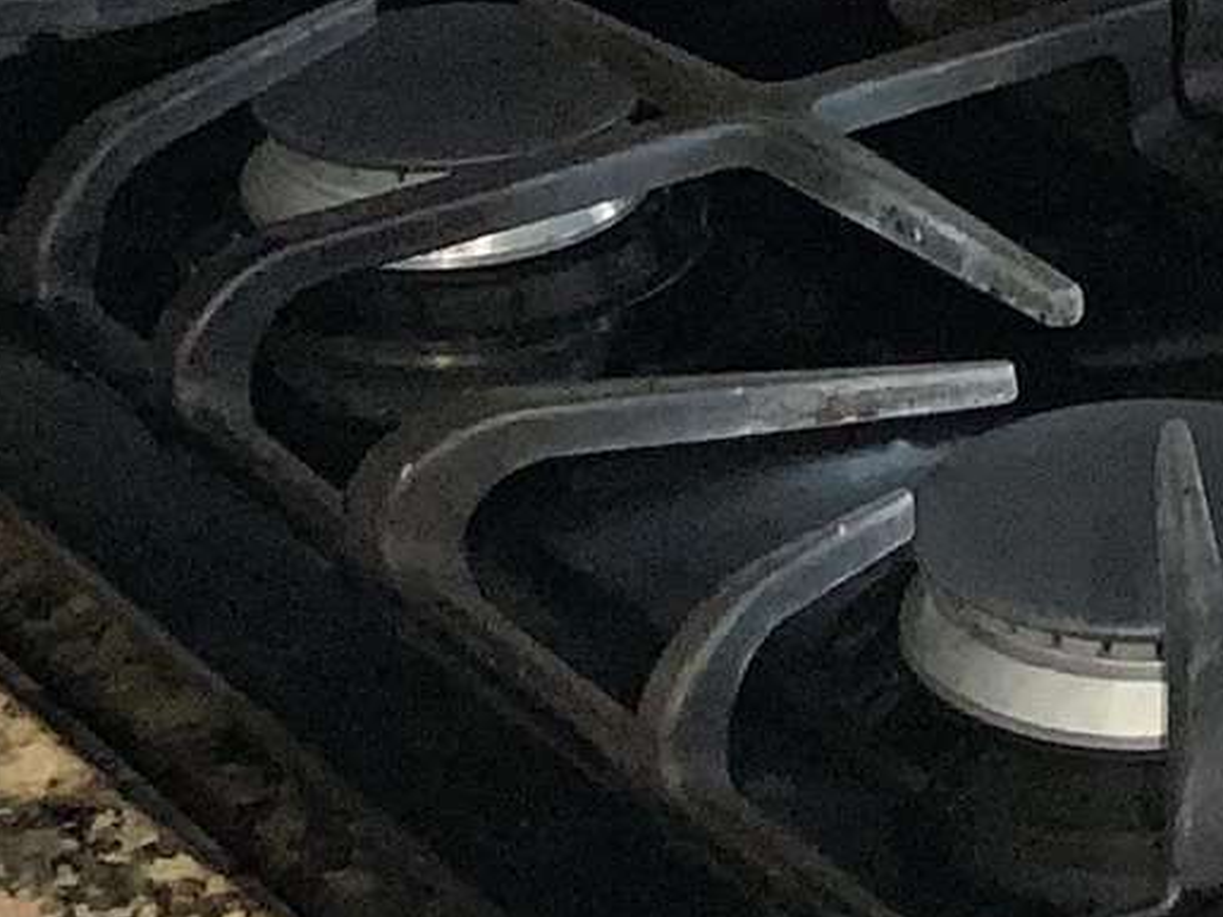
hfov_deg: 10.6
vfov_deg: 8.1
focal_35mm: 174
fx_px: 6148
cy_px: -970
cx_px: 2236
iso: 40
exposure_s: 1/60
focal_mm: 3
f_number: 1.8
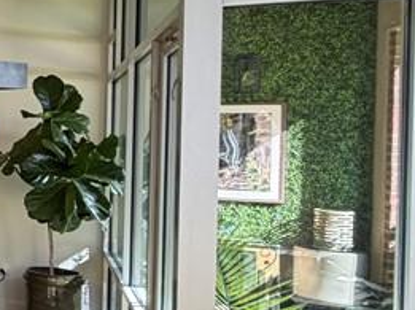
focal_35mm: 55
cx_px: -321
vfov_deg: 26.5
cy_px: 143
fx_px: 658
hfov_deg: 22.2
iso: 200
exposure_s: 1/121
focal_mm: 2.22
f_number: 2.2
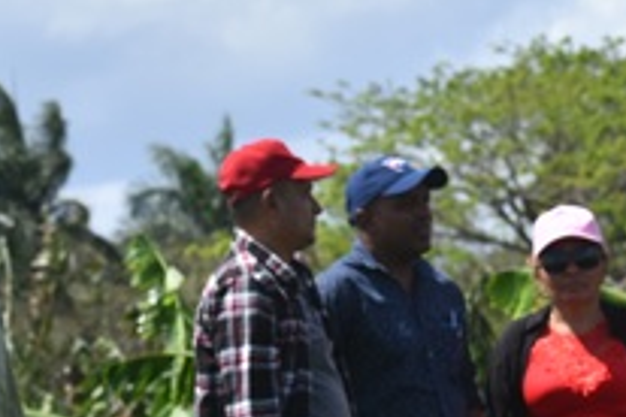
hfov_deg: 5.8
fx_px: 6138
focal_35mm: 353
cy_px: 490
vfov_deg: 3.9
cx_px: 417
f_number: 6.3
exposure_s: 1/800
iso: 200
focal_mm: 70
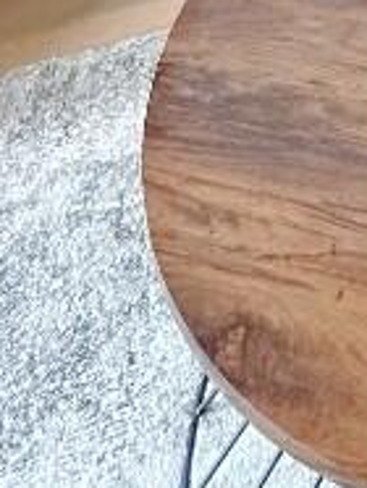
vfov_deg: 14.3
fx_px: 1086
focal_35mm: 77
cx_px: 608
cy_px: -737
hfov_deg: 16.7
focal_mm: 2.22
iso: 200
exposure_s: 1/100
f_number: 2.2
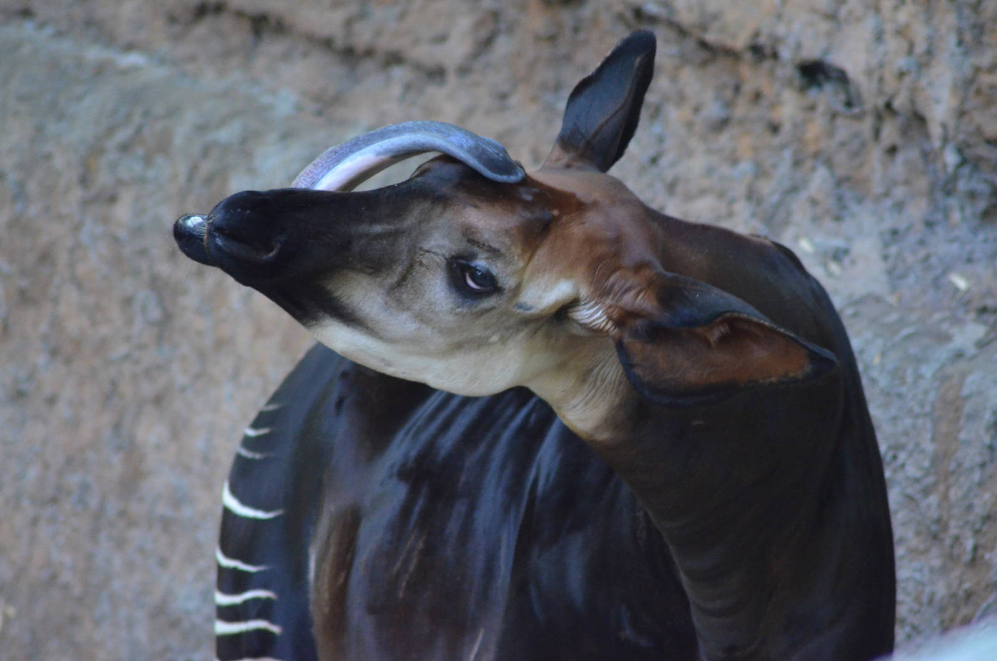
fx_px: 12438
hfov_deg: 4.6
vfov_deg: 3.0
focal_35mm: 450
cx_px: 498
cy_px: 330
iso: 3200
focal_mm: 300
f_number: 5.6
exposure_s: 1/250
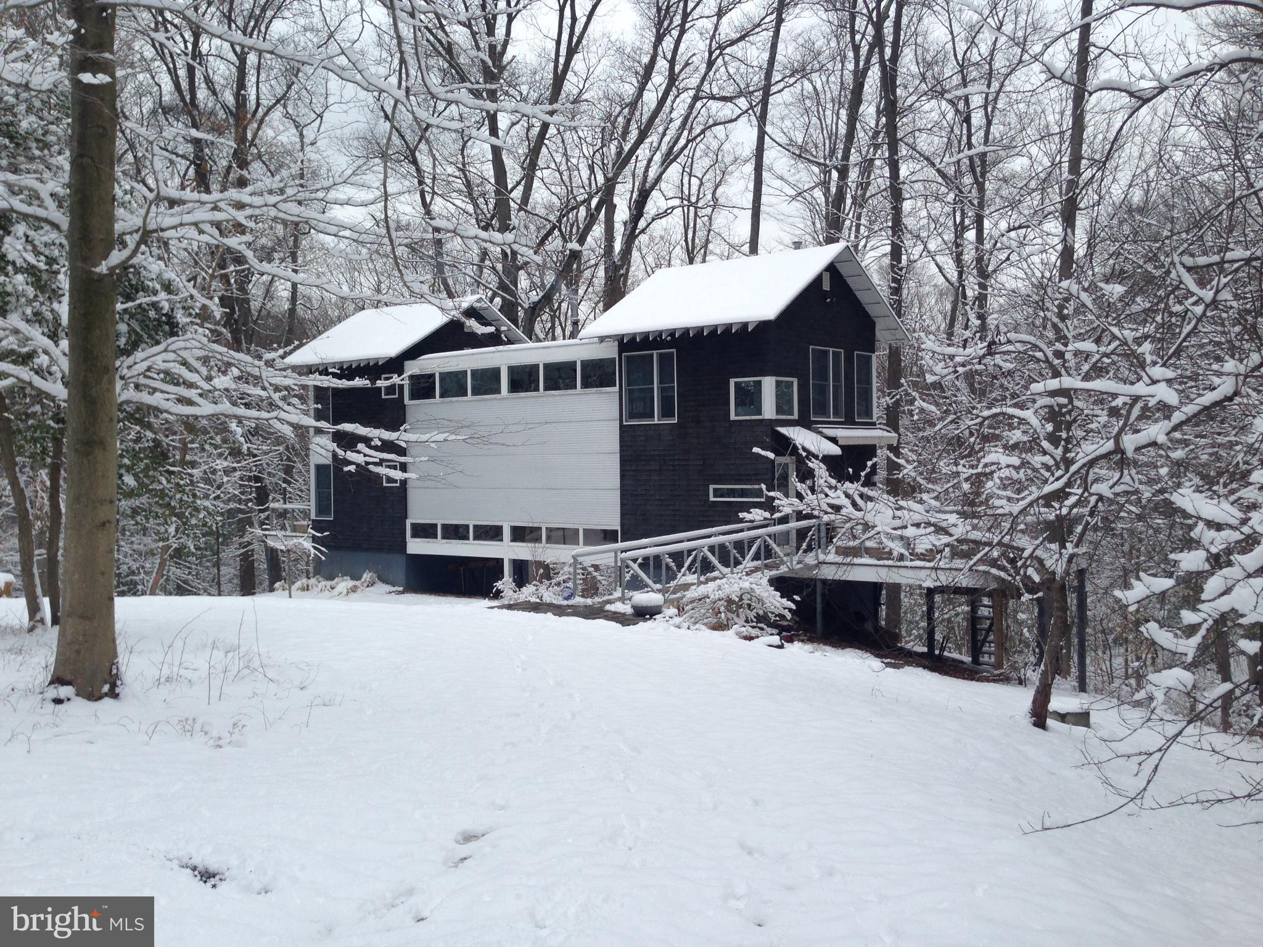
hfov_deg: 55.4
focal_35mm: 33
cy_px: 474
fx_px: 1204
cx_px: 632
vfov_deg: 42.9
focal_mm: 4.12
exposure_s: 1/427
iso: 50
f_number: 2.4
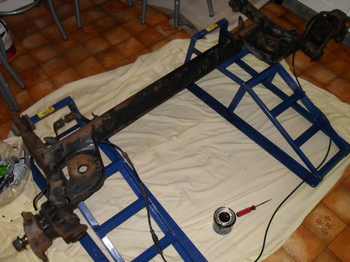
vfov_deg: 40.7
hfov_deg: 52.6
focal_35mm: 35
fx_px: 354
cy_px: 131
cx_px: 175
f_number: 2.8
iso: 200
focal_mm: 6.2
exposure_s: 1/45
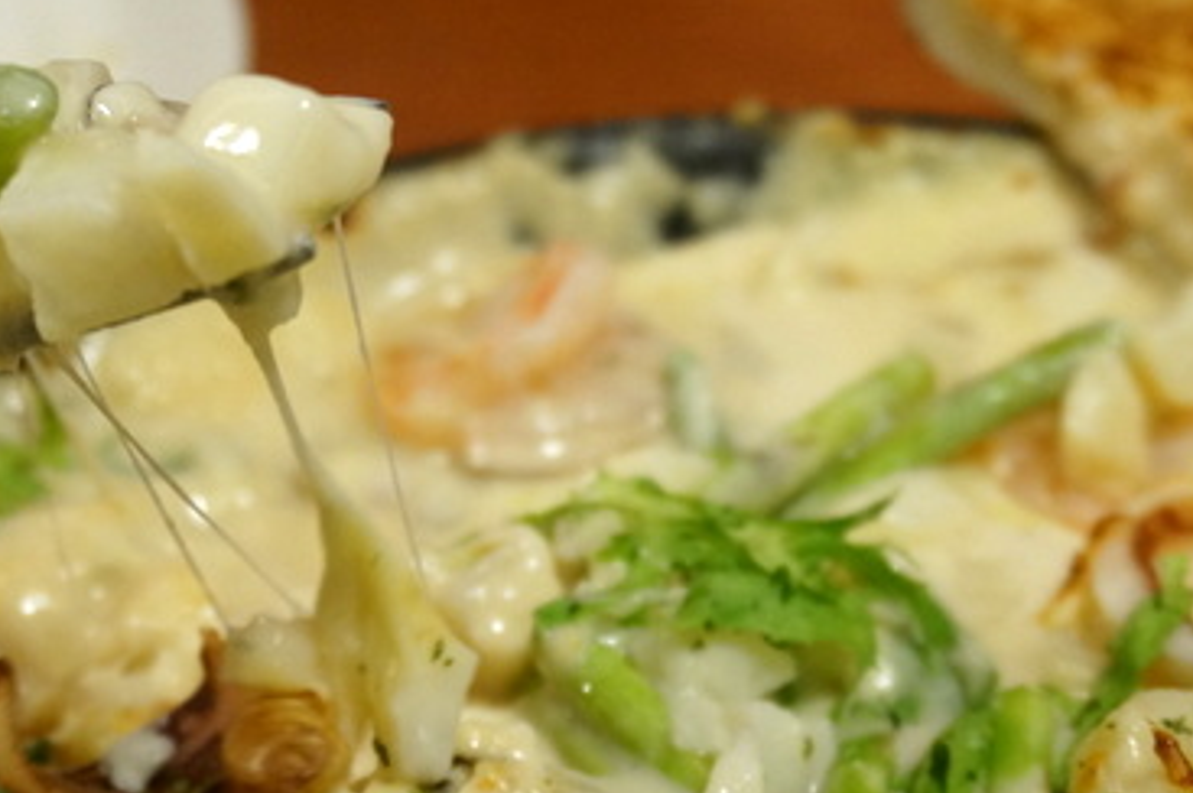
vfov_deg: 17.9
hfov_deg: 26.7
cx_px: 556
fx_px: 2512
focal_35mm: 76
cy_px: 473
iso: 1600
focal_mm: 29
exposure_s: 1/60
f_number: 4.5
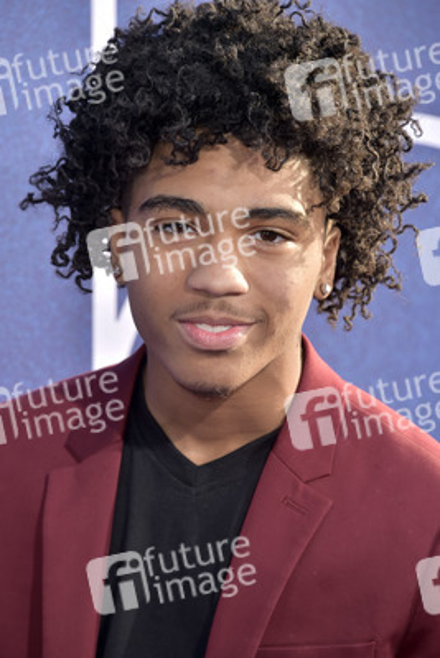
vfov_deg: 8.2
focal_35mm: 250
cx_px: 220
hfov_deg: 5.5
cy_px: 329
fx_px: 4579
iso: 125
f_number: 7.1
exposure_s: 1/250
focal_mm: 250
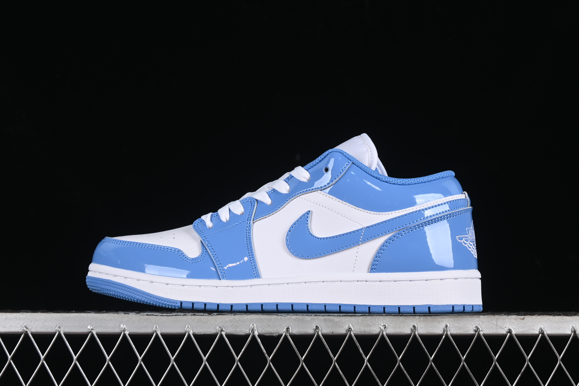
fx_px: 1206
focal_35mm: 75
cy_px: 193
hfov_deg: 27.0
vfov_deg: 18.2
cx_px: 290
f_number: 8
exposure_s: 1/80
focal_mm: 50
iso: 160
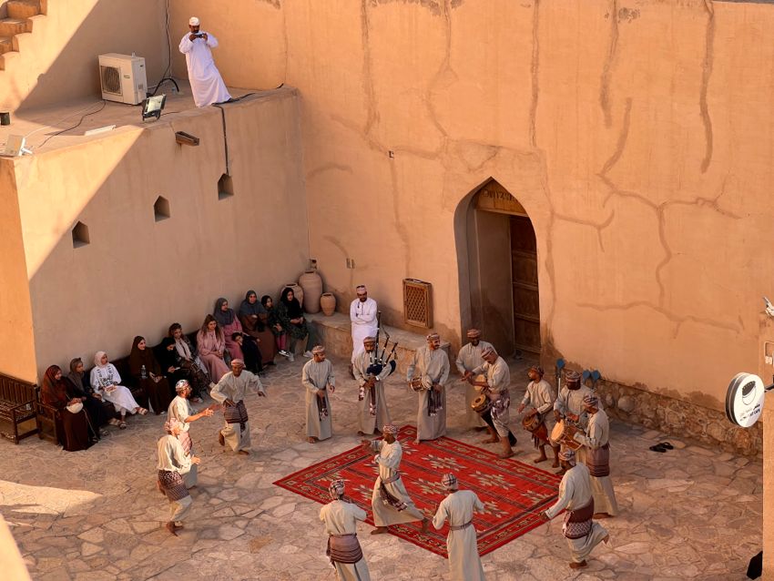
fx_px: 1722
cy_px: 290
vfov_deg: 19.1
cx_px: 387
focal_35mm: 77
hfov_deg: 25.3
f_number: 2.8
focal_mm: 9
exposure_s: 1/325
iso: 32
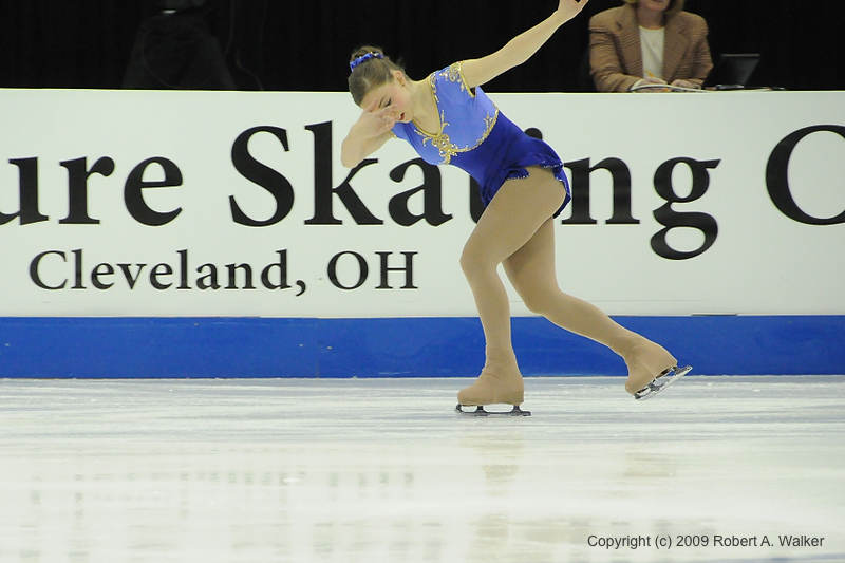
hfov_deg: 8.1
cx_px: 422
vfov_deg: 5.4
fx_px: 5984
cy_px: 282
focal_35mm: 255
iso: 3200
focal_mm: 170
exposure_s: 1/640
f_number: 5.6
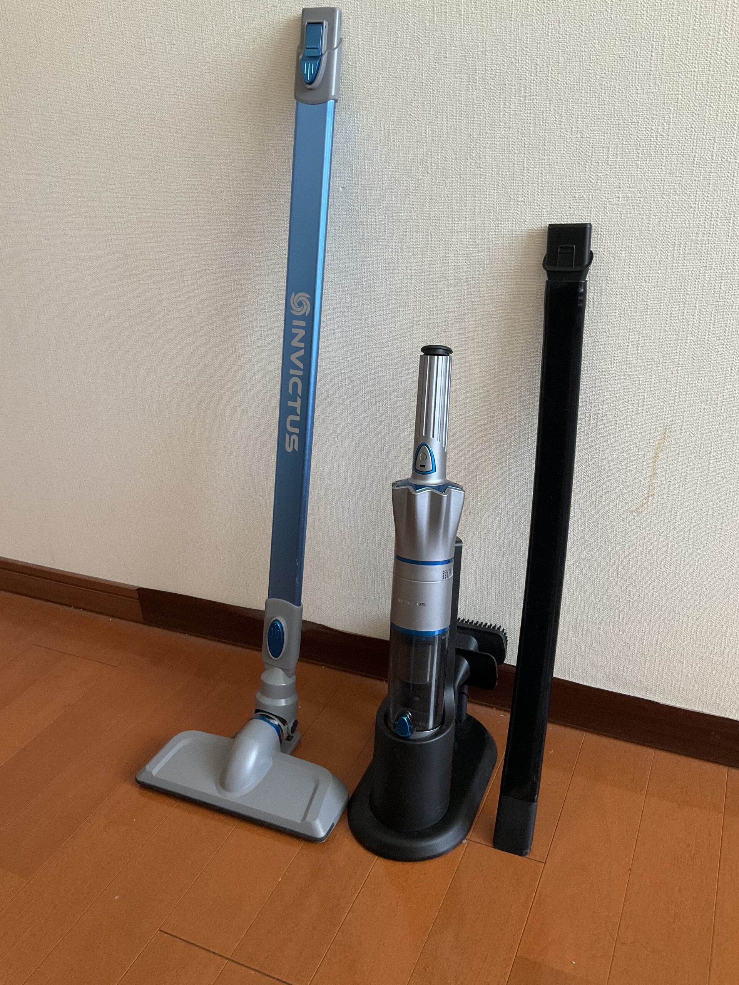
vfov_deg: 61.7
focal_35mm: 29
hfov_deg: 48.2
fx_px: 825
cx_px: 370
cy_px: 492
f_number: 1.8
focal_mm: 3
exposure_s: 1/60
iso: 200
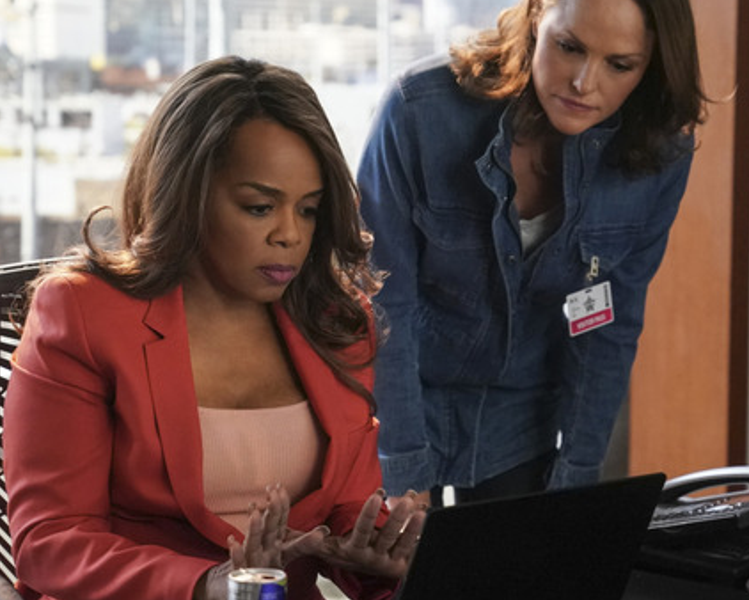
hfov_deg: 18.4
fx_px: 2306
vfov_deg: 14.8
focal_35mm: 104
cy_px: 312
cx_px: 387
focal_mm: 60
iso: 6400
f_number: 3.5
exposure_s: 1/100
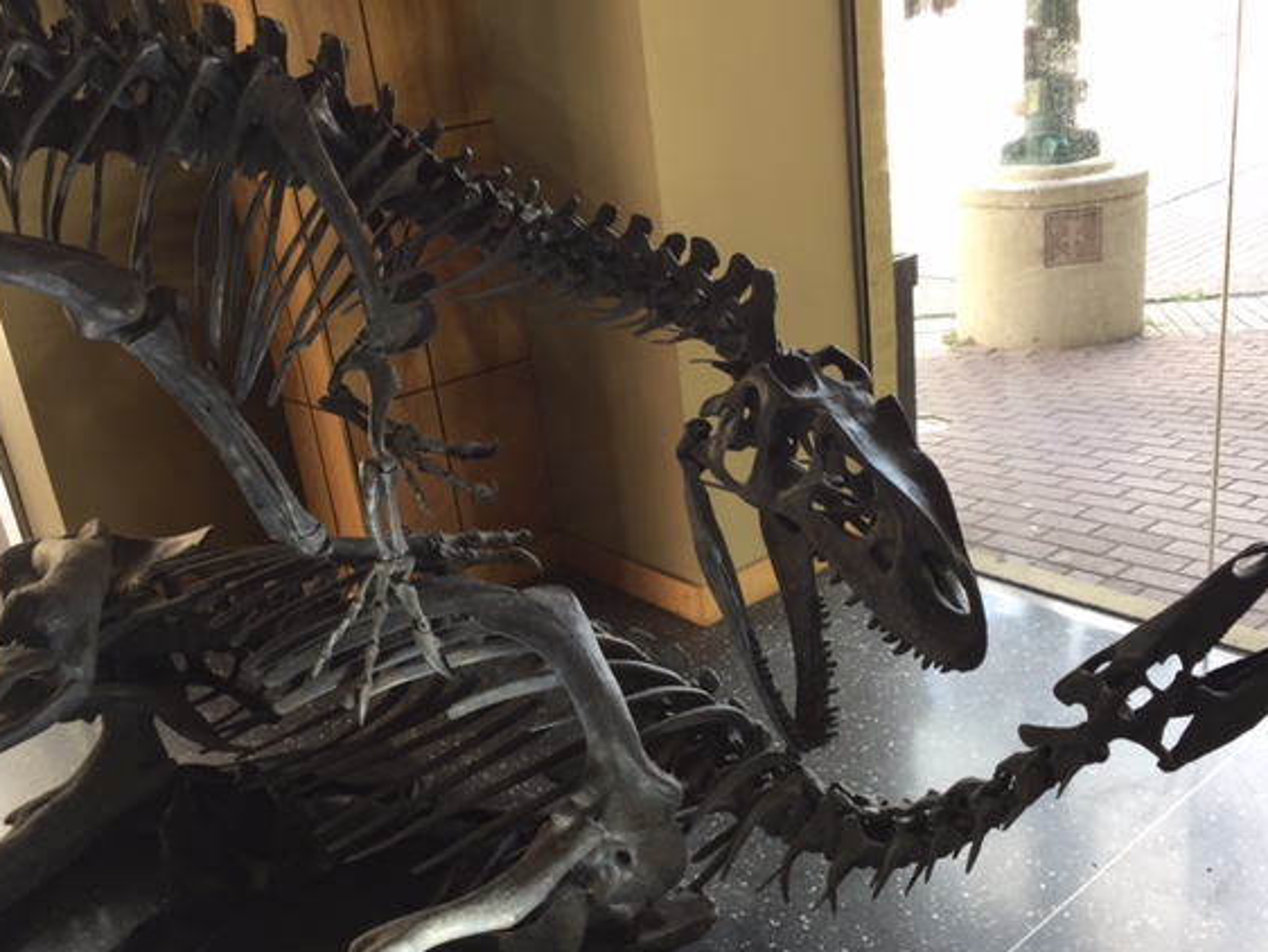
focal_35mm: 33
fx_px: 1209
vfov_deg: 42.9
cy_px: 523
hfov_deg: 55.3
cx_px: 661
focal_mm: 4.15
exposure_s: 1/60
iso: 32
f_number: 2.2
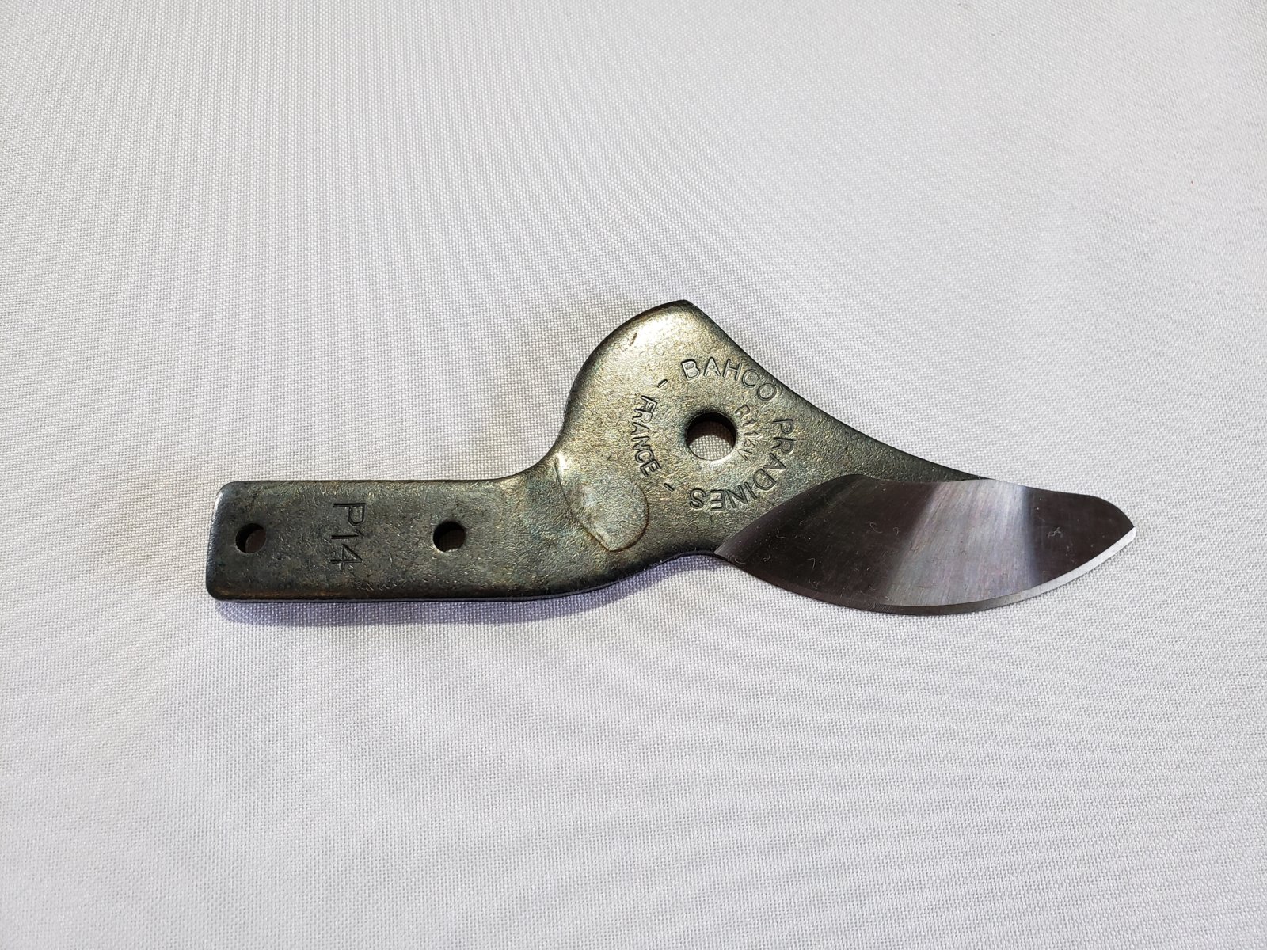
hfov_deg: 67.3
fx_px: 952
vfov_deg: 53.1
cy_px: 475
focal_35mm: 26
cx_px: 634
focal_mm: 4.3
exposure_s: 1/60
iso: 125
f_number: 2.4
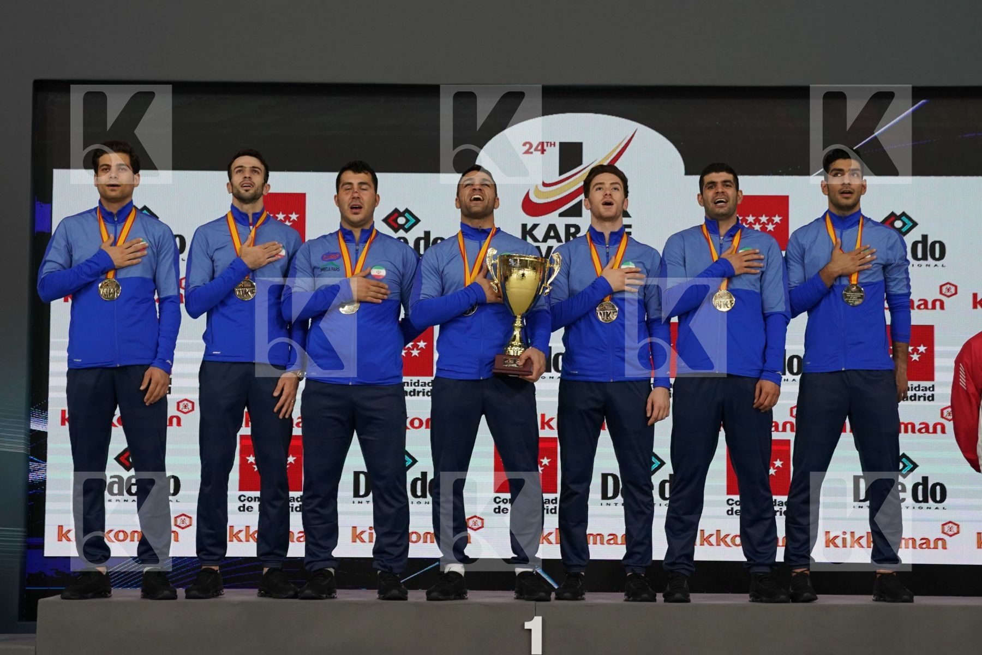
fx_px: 2209
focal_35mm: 81
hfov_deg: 25.1
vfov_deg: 16.9
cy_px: 328
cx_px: 491
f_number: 2.8
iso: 1000
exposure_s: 1/250
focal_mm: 54
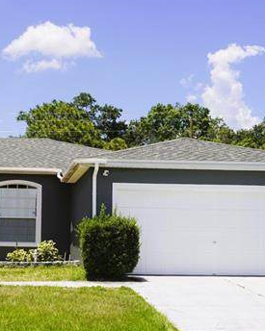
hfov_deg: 22.6
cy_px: 199
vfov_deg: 28.2
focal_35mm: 67
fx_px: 657
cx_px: 66
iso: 100
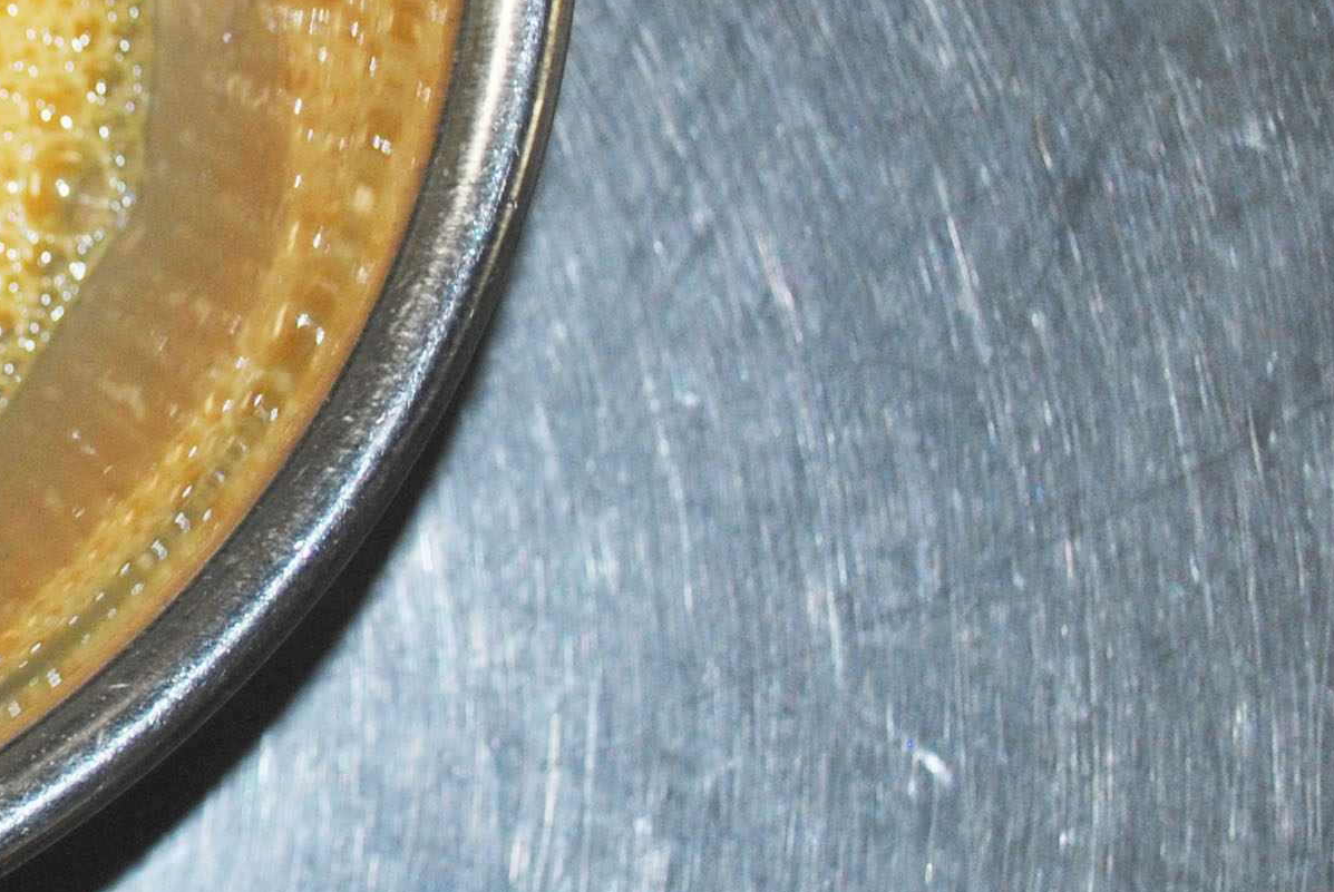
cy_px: -63
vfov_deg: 8.3
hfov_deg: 11.8
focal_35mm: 165
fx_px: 6121
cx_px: -739
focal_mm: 34
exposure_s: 1/40
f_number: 5
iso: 200
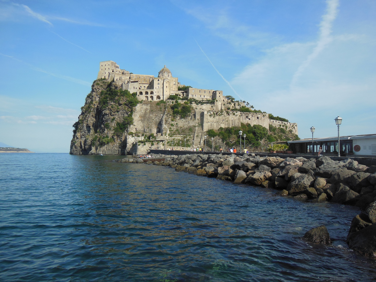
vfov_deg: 48.2
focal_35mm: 29
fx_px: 315
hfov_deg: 61.7
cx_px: 188
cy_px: 141
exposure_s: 1/1250
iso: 125
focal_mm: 5.2
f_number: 3.7
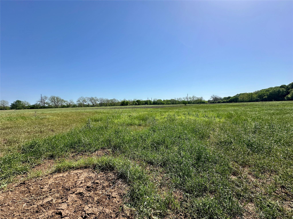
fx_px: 119
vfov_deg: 85.7
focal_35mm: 14
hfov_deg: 102.1
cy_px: 110
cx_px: 146
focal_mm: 2.22
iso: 50
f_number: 2.2
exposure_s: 1/2092
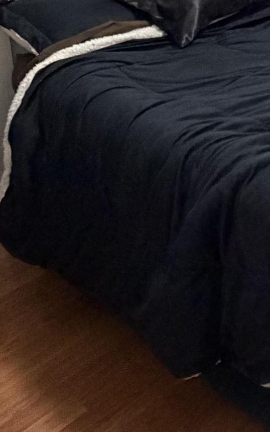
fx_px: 624
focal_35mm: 53
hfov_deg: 20.1
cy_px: -43
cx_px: 433
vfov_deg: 33.3
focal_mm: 2.22
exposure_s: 1/60
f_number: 2.2
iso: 500
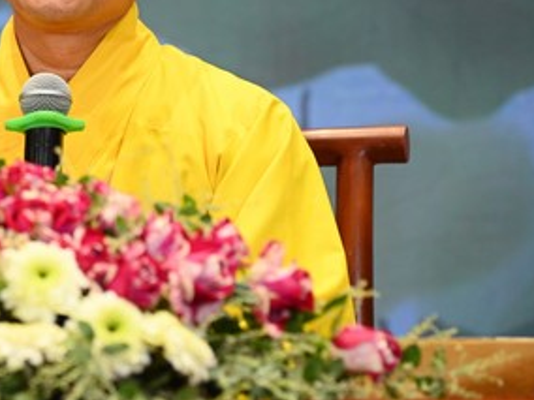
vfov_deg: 5.6
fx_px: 4073
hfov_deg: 7.5
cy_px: 0
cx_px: 9
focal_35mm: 264
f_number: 4
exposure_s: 1/125
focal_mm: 120
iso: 2500
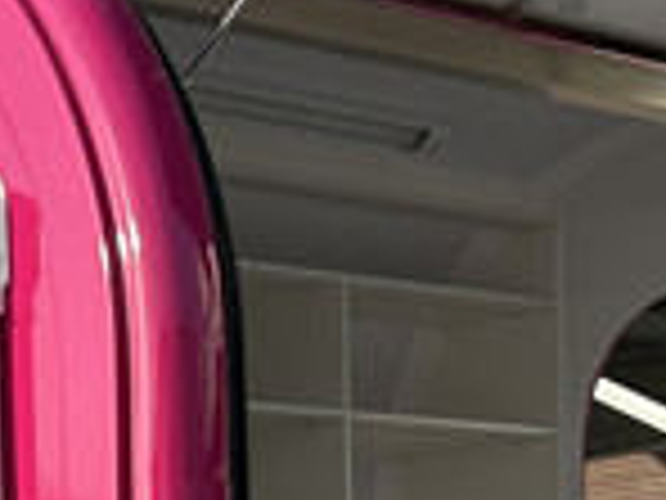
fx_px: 2713
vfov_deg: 10.1
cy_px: 793
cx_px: -90
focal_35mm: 141
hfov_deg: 13.7
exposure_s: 1/2841
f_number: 1.5
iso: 50
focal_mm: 5.7
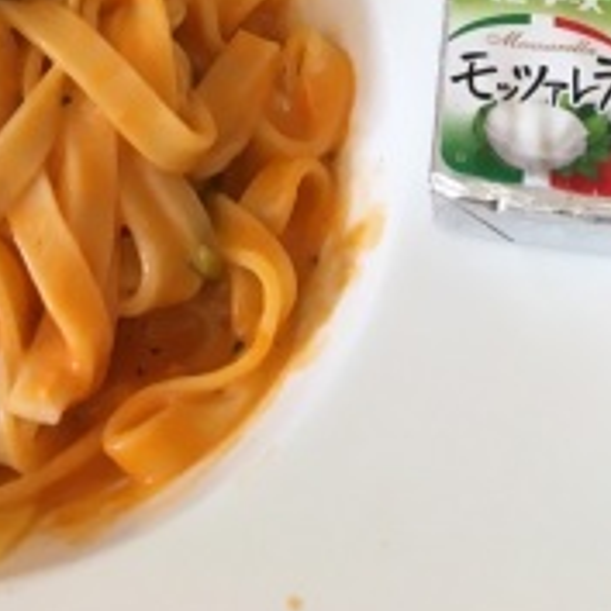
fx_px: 1737
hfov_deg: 19.1
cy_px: -376
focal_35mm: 87
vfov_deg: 17.4
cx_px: -62
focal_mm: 4.15
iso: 50
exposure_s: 1/30
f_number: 2.2
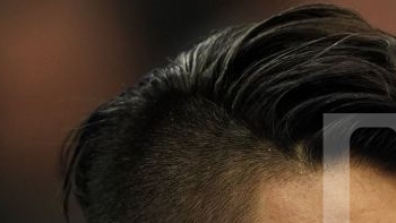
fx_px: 22611
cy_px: 617
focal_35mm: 2153
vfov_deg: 0.6
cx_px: 429
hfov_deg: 1.0
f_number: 2.8
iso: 1600
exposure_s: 1/500
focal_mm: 400
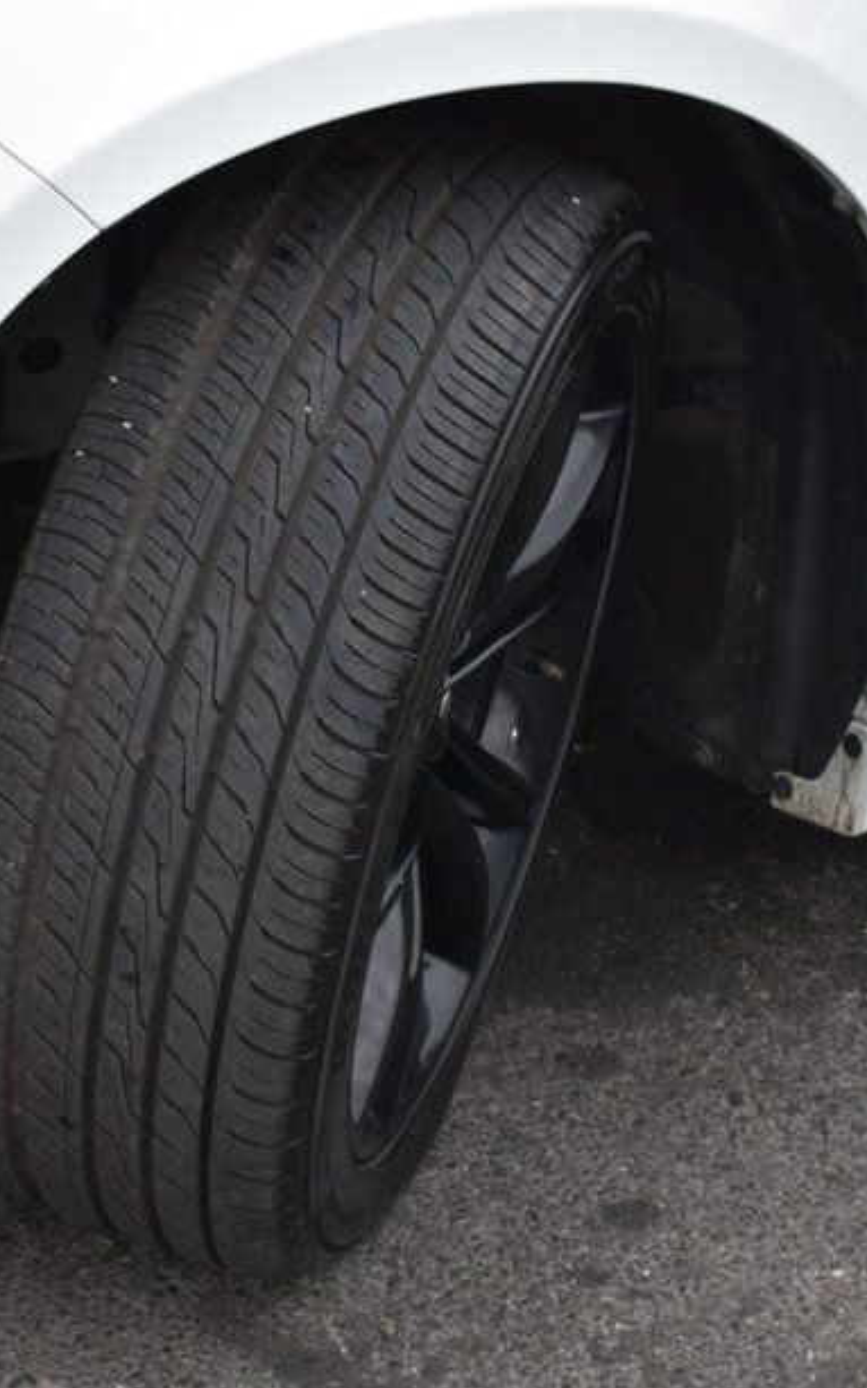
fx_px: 3668
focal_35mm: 97
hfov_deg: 13.5
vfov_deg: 21.4
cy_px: 657
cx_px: 489
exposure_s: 1/30
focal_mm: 38
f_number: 7.1
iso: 400
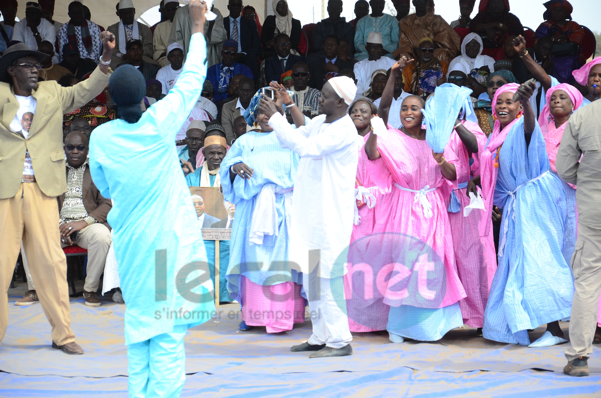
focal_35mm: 147
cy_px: 199
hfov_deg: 14.0
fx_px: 2449
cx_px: 300
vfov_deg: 9.3
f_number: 5.6
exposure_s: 1/640
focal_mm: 98
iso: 500
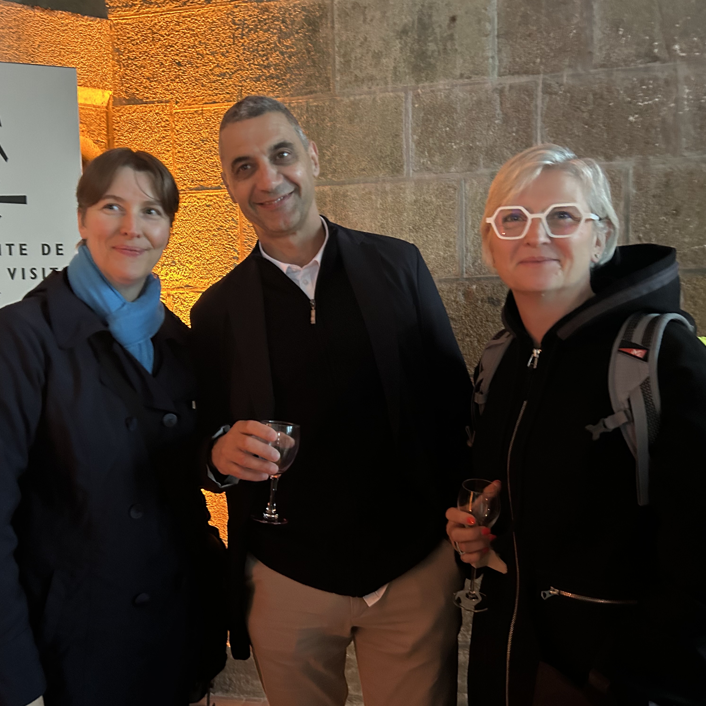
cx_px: 295
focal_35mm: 31
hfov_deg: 52.3
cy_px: 353
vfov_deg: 52.5
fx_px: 715
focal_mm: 5.7
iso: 800
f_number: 1.5
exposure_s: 1/25
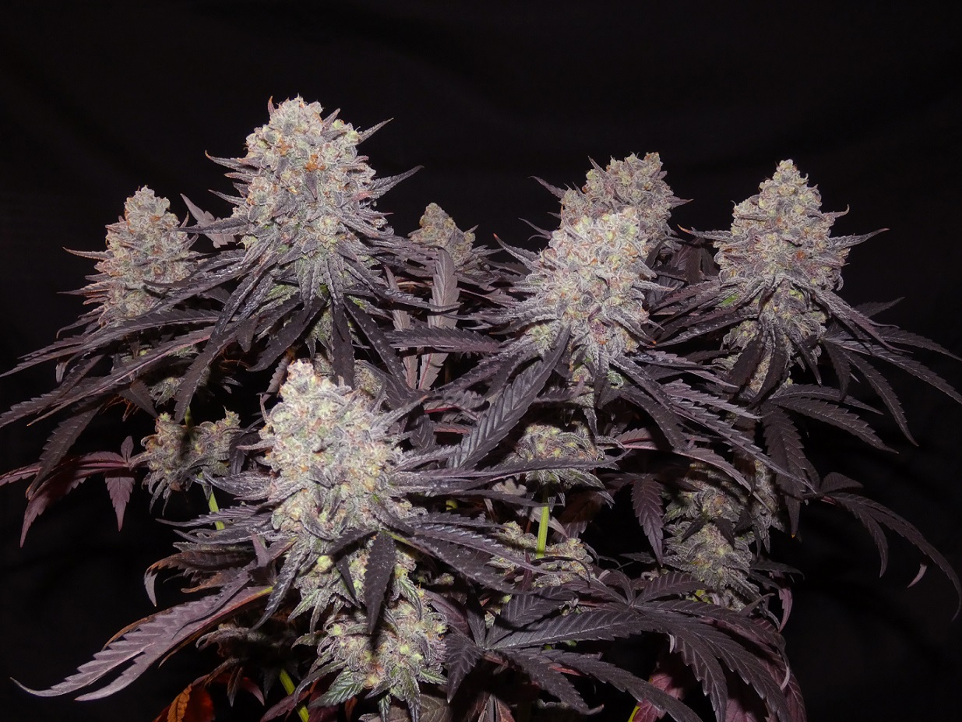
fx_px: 1390
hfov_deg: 38.2
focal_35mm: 50
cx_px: 481
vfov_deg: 29.1
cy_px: 361
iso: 800
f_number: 3.9
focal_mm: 9
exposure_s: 1/60
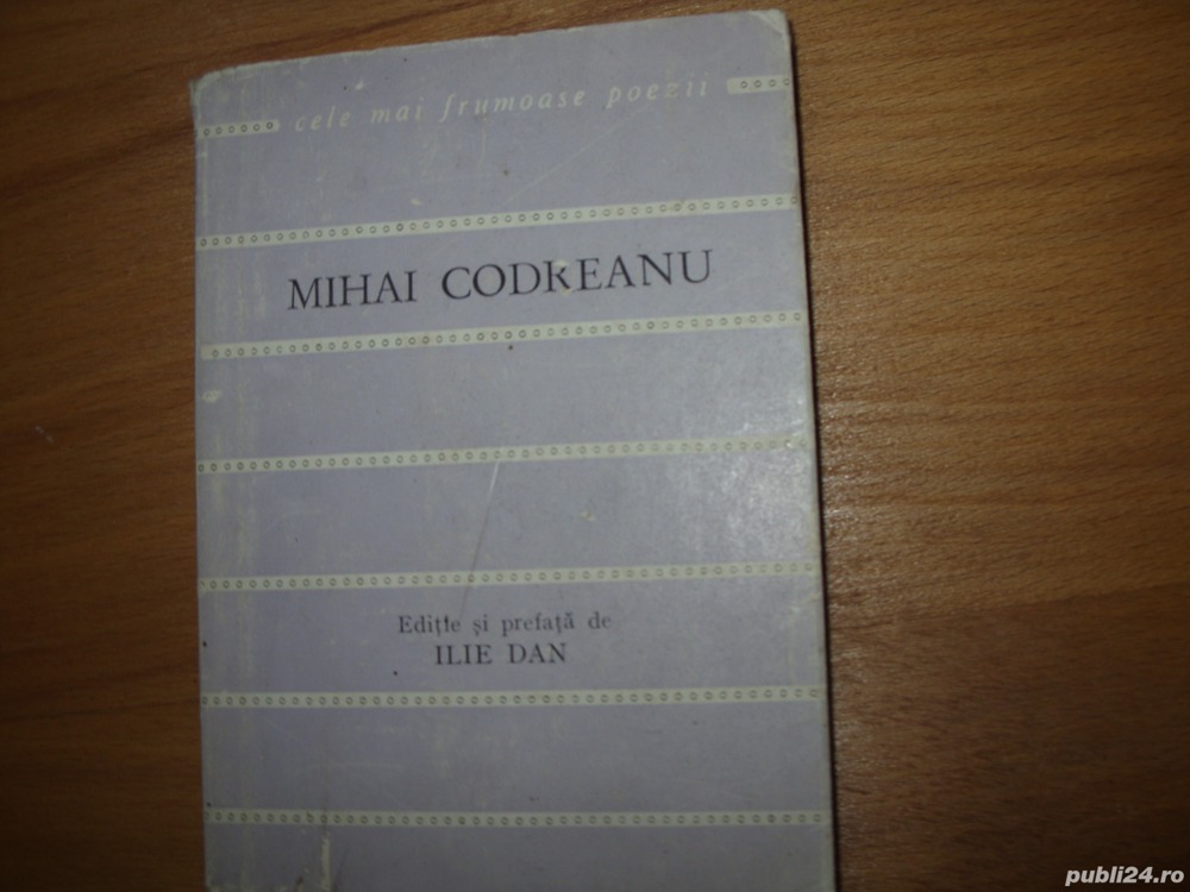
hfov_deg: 34.3
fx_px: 1925
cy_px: 446
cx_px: 595
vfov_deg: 26.1
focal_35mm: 56
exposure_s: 1/42
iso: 50
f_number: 3.1
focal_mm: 9.3
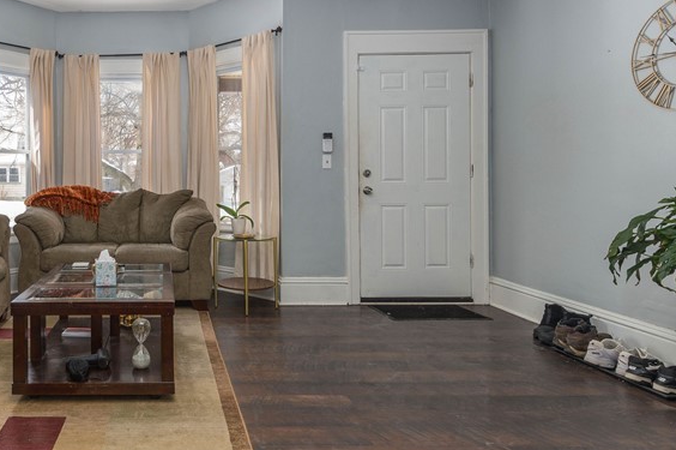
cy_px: 184
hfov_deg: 62.0
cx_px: 138
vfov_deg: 47.6
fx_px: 507
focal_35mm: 27
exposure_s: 1/60
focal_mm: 14
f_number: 9
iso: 200
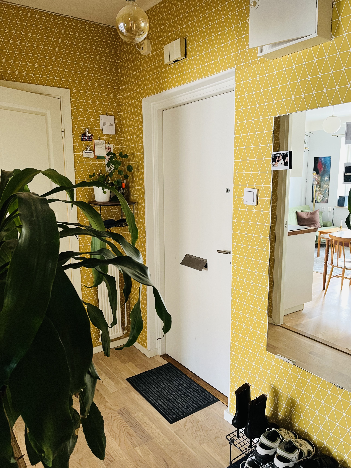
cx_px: 176
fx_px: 352
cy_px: 234
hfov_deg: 53.1
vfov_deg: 67.3
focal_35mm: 26
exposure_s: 1/60
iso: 250
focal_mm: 5.1
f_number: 1.6
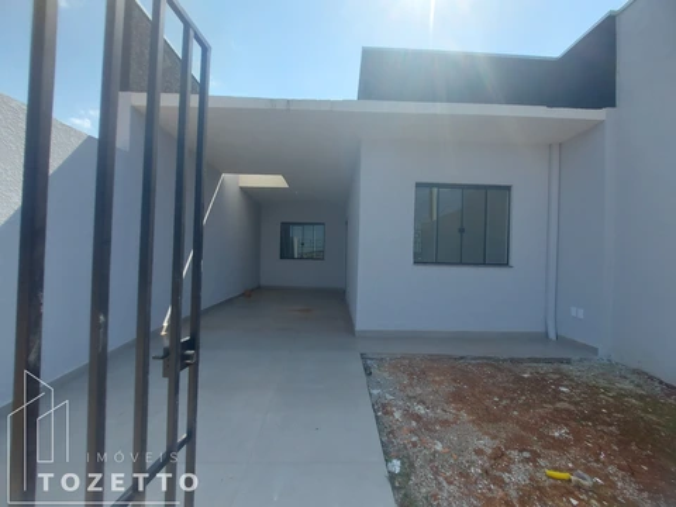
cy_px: 254
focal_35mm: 13
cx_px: 338
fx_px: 254
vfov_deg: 89.9
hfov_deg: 106.2
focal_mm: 1.74
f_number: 2.2
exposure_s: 1/847
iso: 50
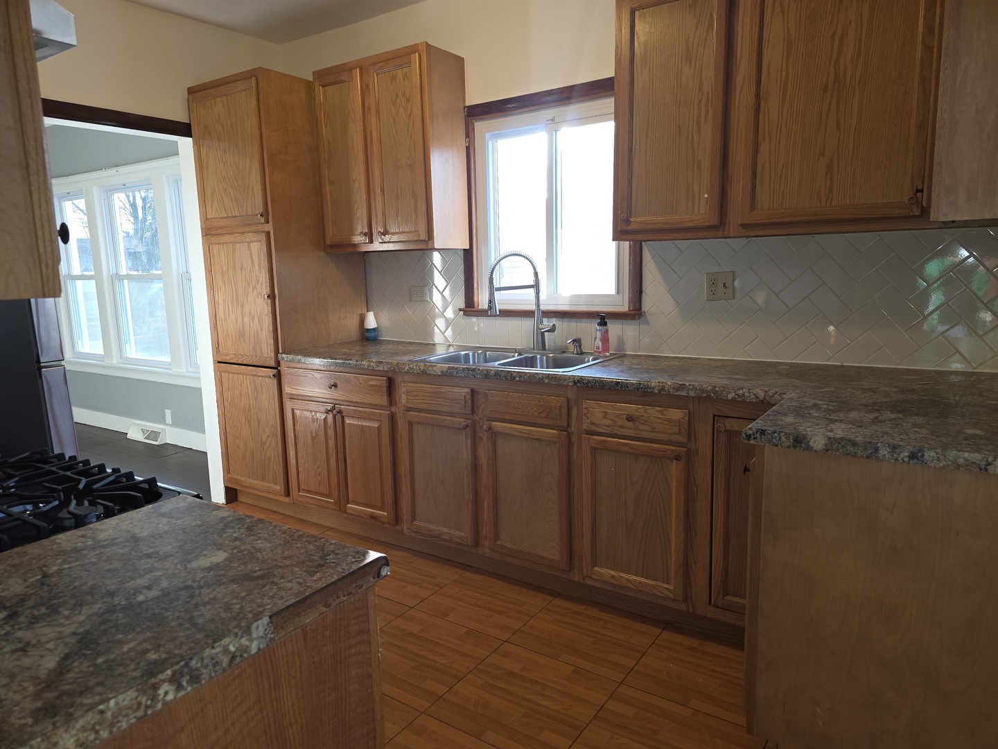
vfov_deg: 58.9
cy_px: 374
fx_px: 663
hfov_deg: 73.9
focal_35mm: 23
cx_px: 499
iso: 40
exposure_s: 1/60
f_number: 1.7
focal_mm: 6.3
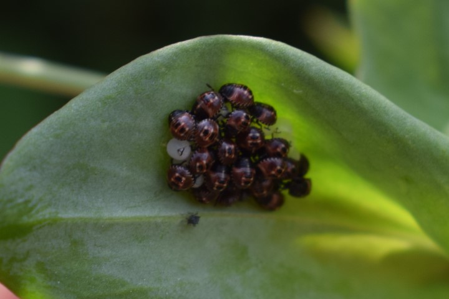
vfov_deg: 16.6
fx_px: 1029
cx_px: 224
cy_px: 150
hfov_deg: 24.6
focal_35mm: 82
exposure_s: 1/250
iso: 360
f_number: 8
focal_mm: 55
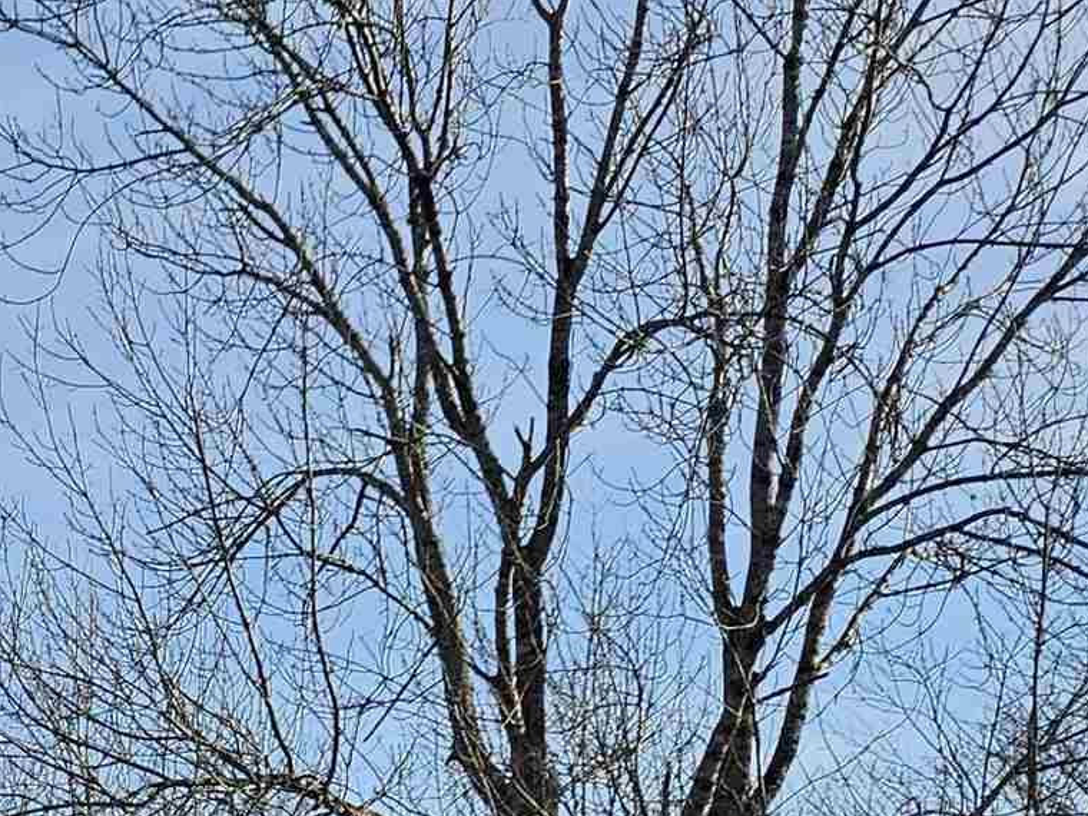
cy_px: 1005
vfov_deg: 15.3
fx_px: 2923
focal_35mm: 93
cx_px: -919
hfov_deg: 17.0
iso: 25
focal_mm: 5.4
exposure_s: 1/1304
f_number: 1.8
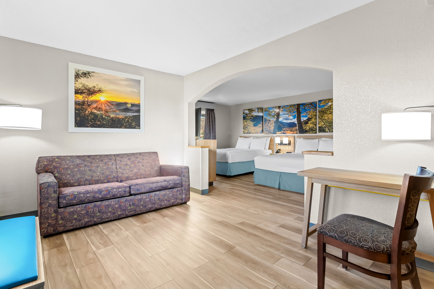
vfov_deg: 72.1
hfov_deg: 95.0
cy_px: 144
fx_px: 199
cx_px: 217
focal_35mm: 16
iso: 800
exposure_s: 1/20
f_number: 8
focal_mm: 11
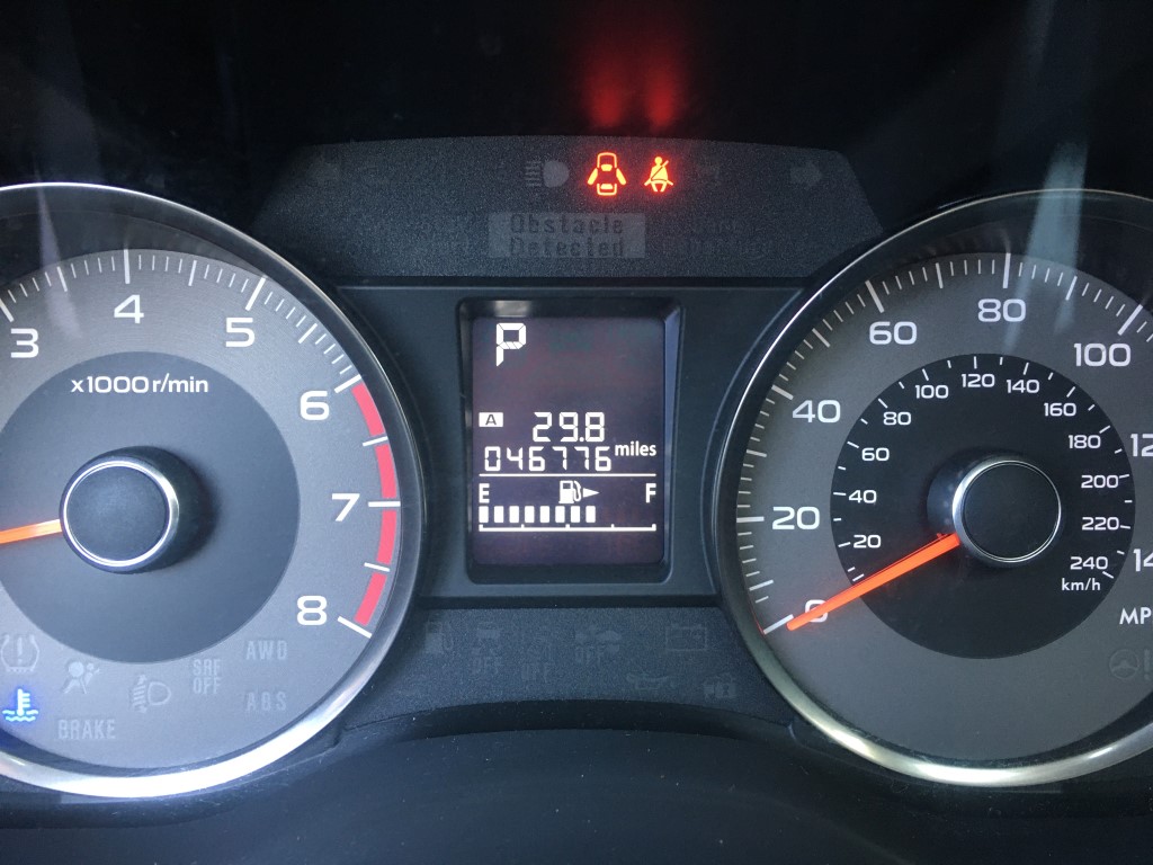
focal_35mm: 29
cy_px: 432
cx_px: 576
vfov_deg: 48.2
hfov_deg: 61.7
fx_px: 966
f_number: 2.2
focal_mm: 4.15
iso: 80
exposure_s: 1/30
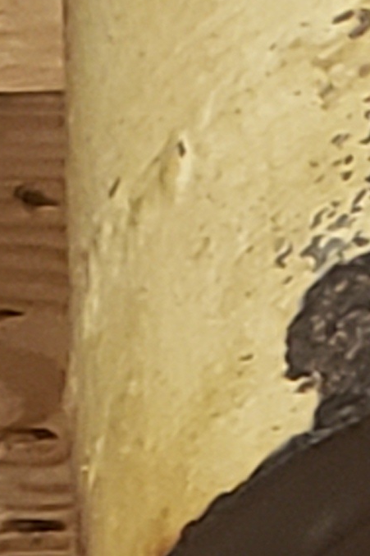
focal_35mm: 161
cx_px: 718
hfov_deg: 8.1
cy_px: 1586
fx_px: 2483
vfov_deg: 10.0
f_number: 2.4
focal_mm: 4.3
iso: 250
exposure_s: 1/37
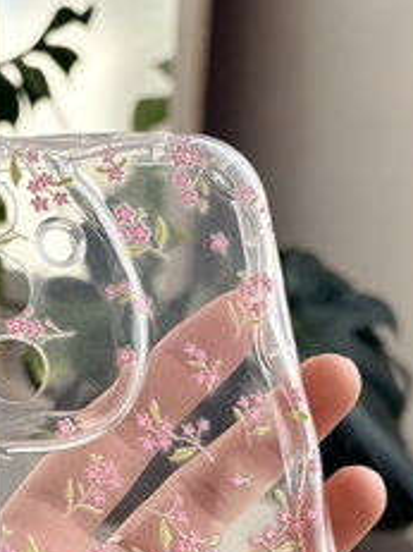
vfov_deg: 30.5
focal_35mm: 60
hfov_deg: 24.2
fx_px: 955
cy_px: 517
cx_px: 124
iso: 64
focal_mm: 5.96
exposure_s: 1/365
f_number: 1.6
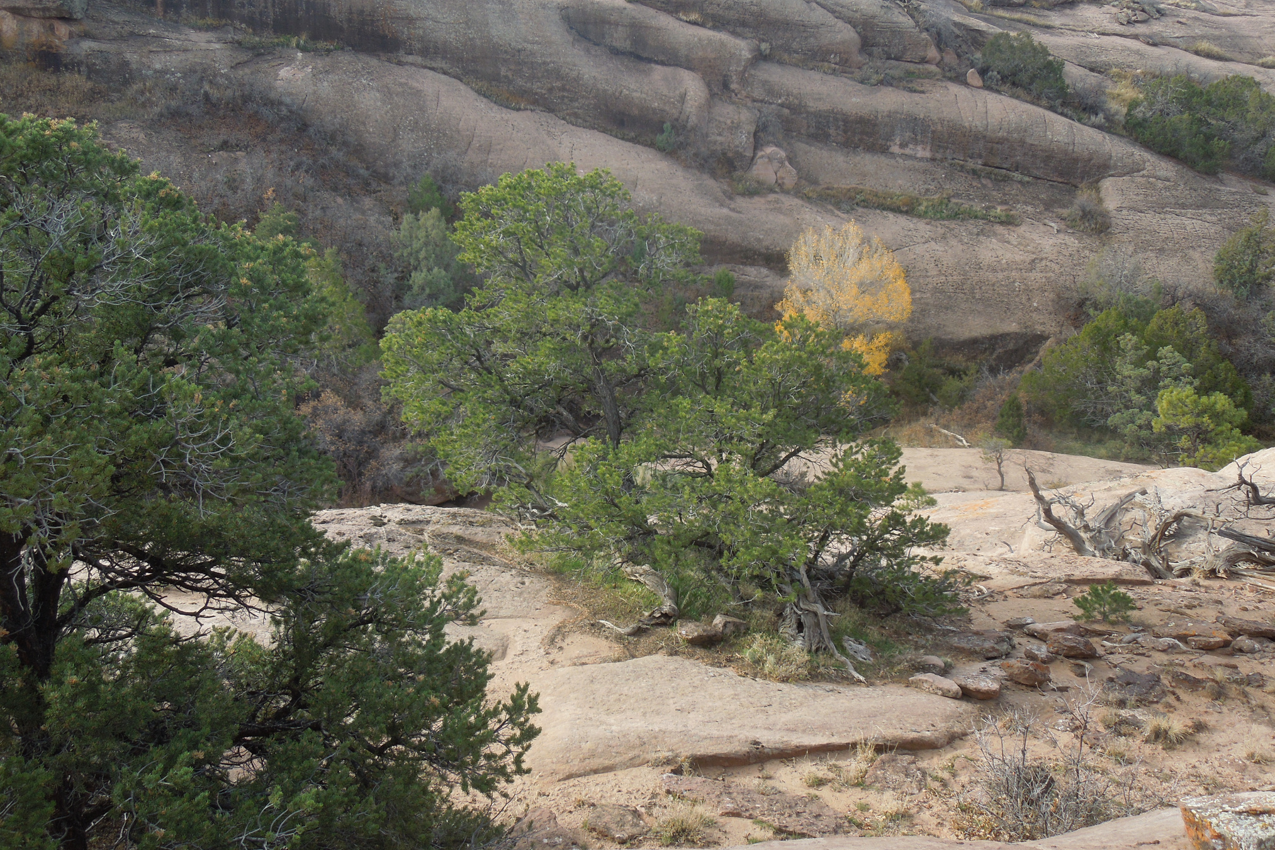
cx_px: 634
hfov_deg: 47.4
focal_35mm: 41
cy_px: 387
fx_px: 1452
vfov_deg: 32.6
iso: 100
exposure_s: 1/250
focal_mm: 7
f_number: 3.8
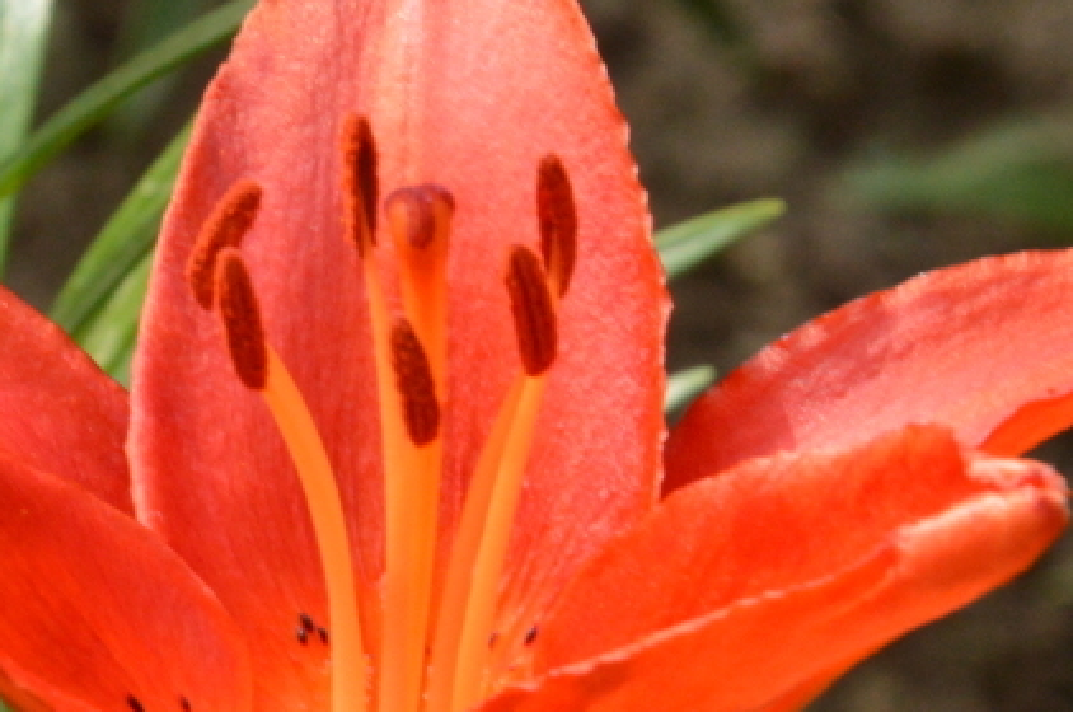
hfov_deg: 1.9
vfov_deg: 1.3
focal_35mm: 1093
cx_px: 163
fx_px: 32527
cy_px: 573
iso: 1800
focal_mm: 300
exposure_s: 1/250
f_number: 18
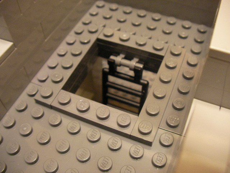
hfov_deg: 49.0
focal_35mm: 38
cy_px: 86
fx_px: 252
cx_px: 115
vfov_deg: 37.7
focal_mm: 6.3
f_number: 3.5
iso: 200
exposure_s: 1/3.1
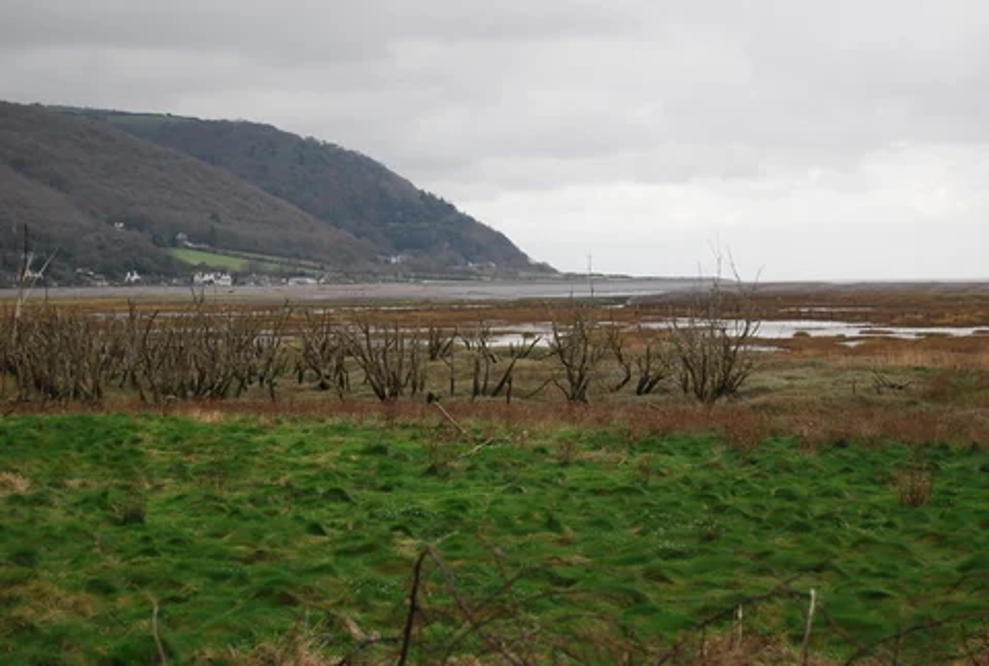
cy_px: 333
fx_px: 2273
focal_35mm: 82
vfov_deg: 16.7
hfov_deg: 24.5
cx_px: 494
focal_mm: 55
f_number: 5.6
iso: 800
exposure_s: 1/320
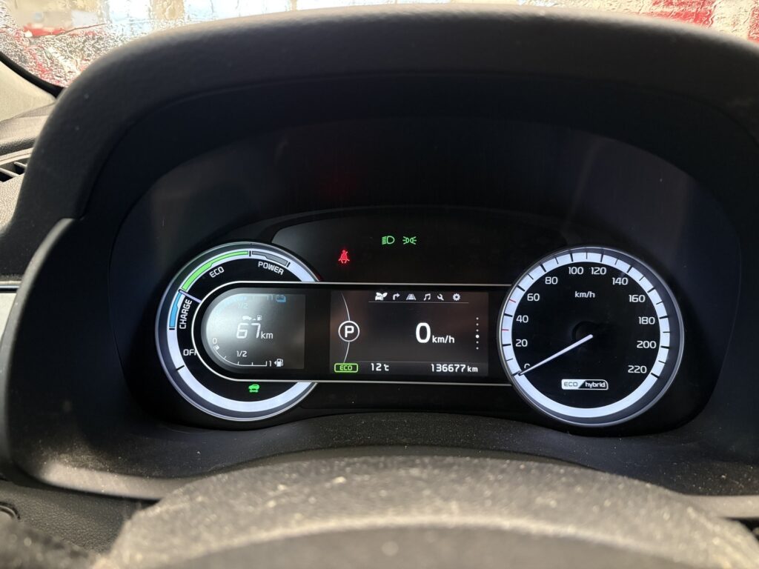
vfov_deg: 53.1
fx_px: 570
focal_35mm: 26
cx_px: 380
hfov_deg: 67.3
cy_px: 284
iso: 400
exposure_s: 1/33
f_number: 1.6
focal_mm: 5.96
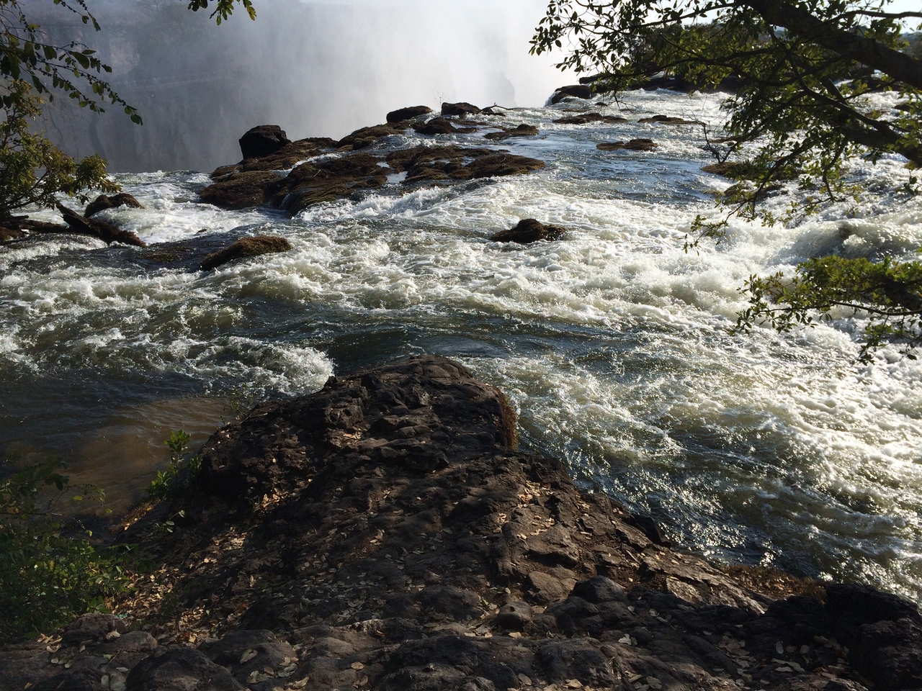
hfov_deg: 61.7
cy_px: 346
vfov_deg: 48.2
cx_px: 461
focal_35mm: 29
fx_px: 772
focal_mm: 4.15
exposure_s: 1/3731
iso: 32
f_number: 2.2
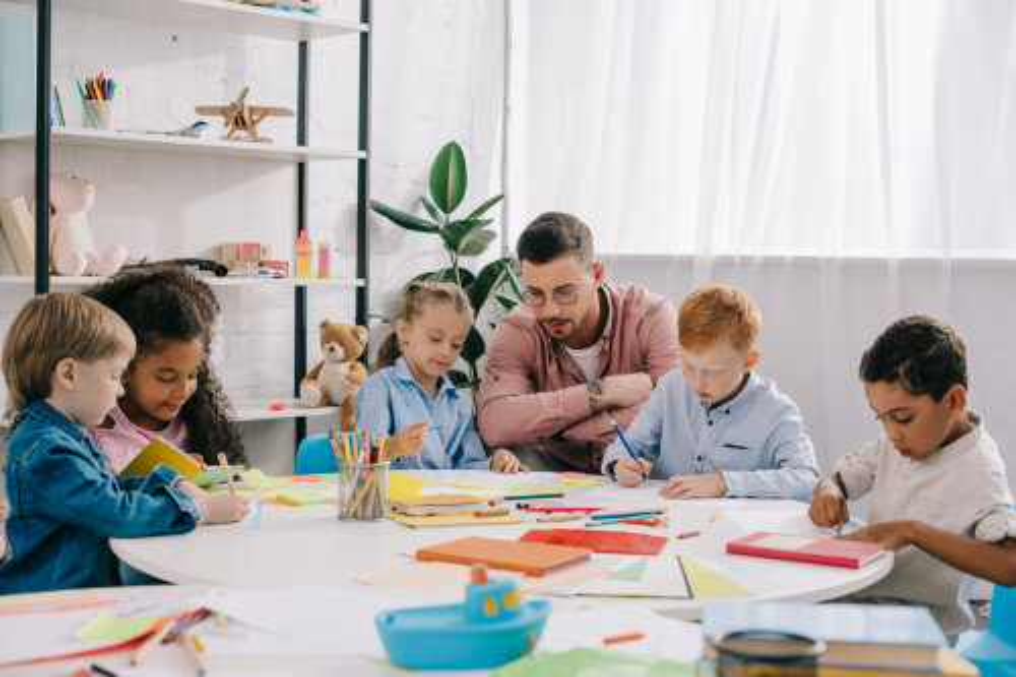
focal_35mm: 50
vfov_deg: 27.0
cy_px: 338
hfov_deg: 39.6
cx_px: 508
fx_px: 1411
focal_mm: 50
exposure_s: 1/160
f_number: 4
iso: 200
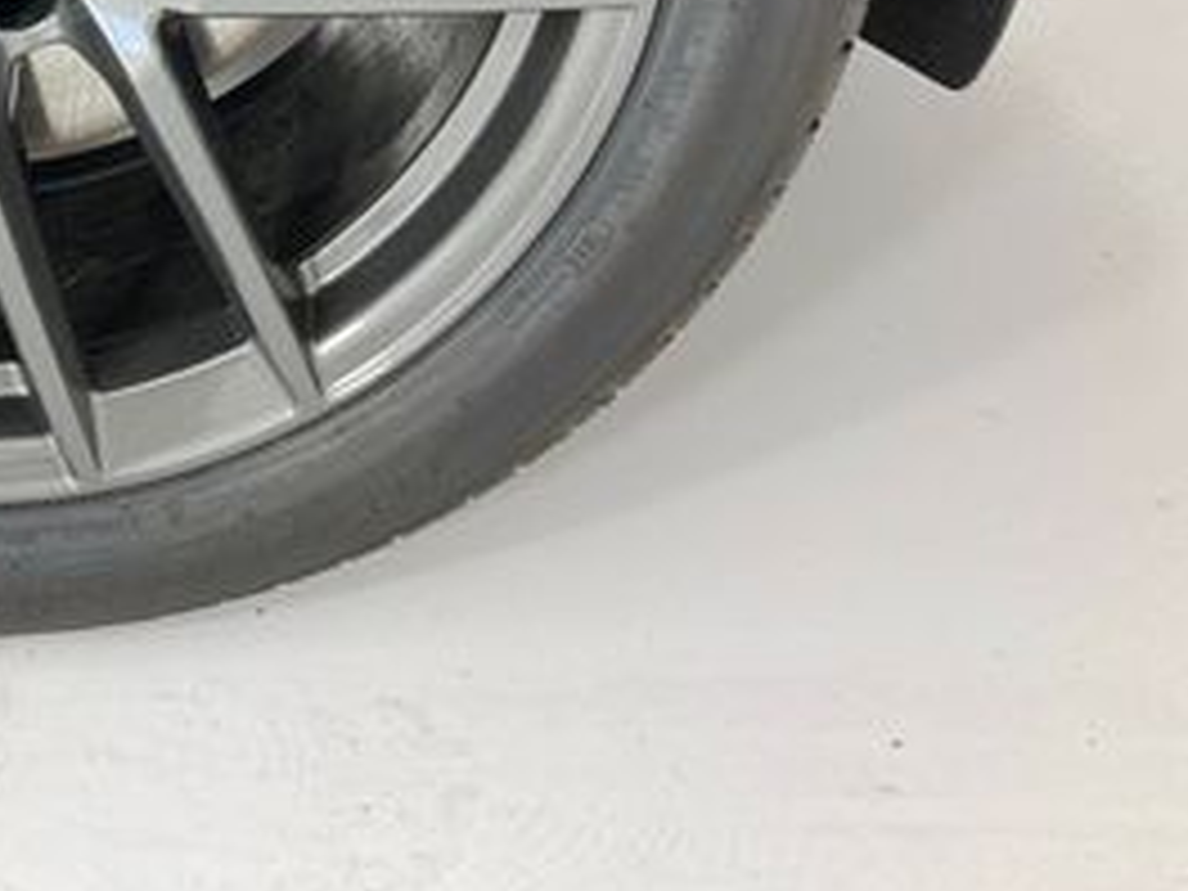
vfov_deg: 20.4
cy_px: -144
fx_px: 2334
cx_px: -104
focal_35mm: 68
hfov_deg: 26.4
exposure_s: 1/120
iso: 50
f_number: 1.8
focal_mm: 3.99
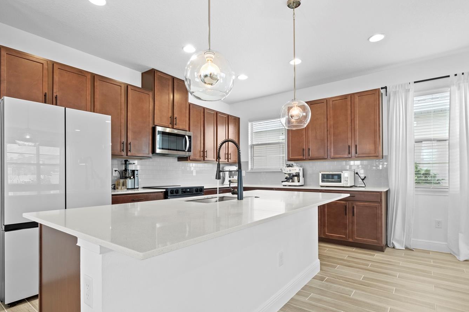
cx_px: 230
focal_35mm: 18
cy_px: 173
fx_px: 234
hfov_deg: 90.0
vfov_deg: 67.2
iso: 640
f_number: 9
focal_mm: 10
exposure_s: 1/2
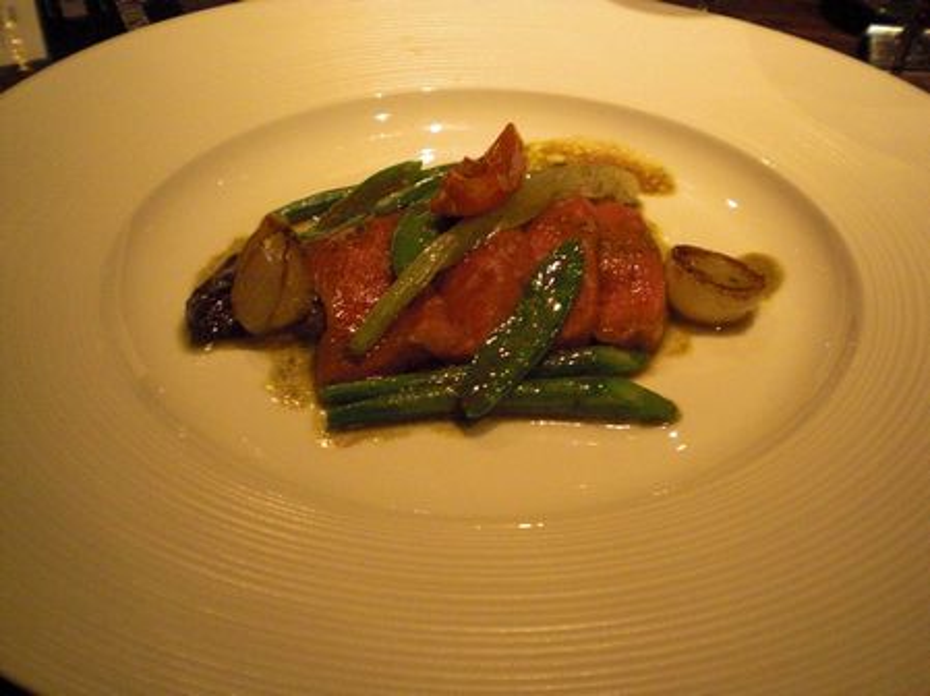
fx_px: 1020
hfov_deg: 49.0
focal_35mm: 38
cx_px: 465
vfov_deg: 37.7
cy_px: 348
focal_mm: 6.3
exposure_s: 1/20
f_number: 3.1
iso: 800
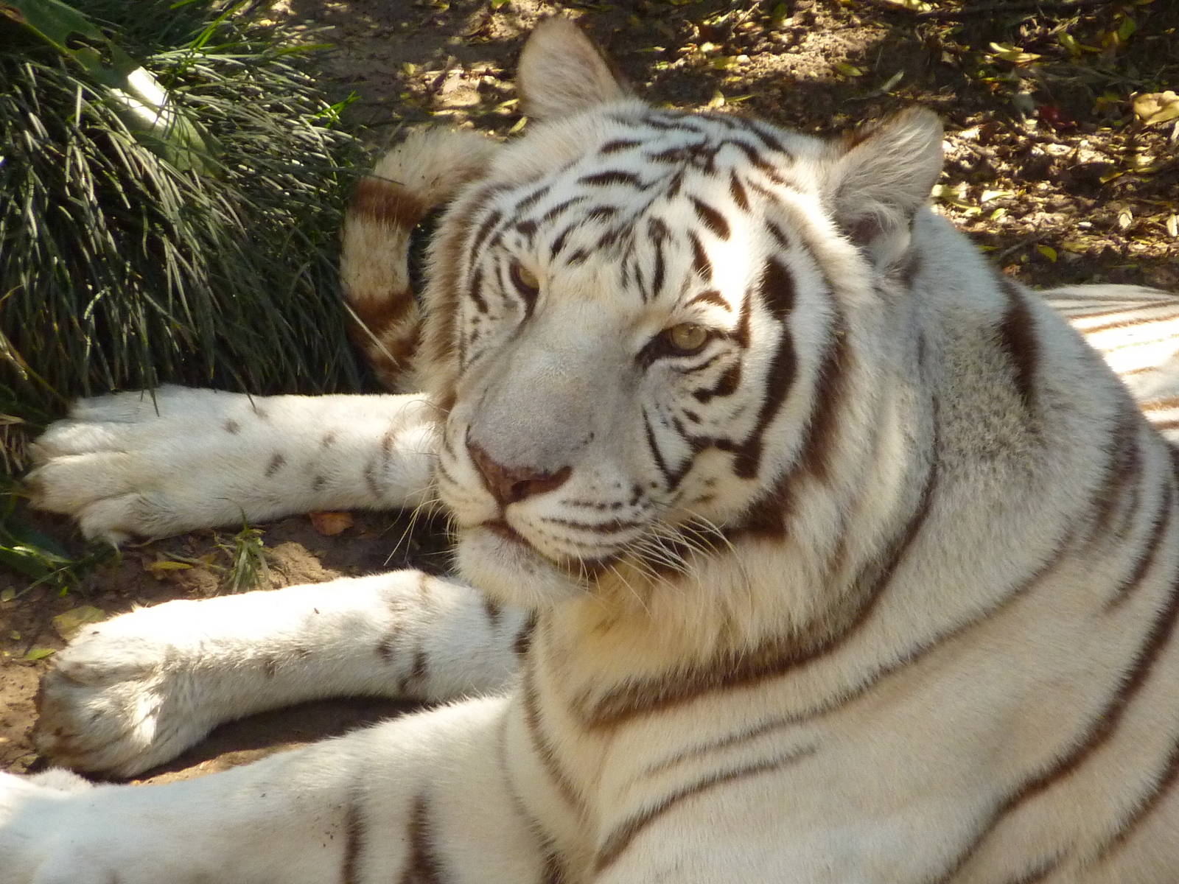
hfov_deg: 4.6
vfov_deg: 3.5
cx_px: 590
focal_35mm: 428
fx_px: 14577
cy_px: 442
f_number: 4.9
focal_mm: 49.2
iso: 400
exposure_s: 1/250
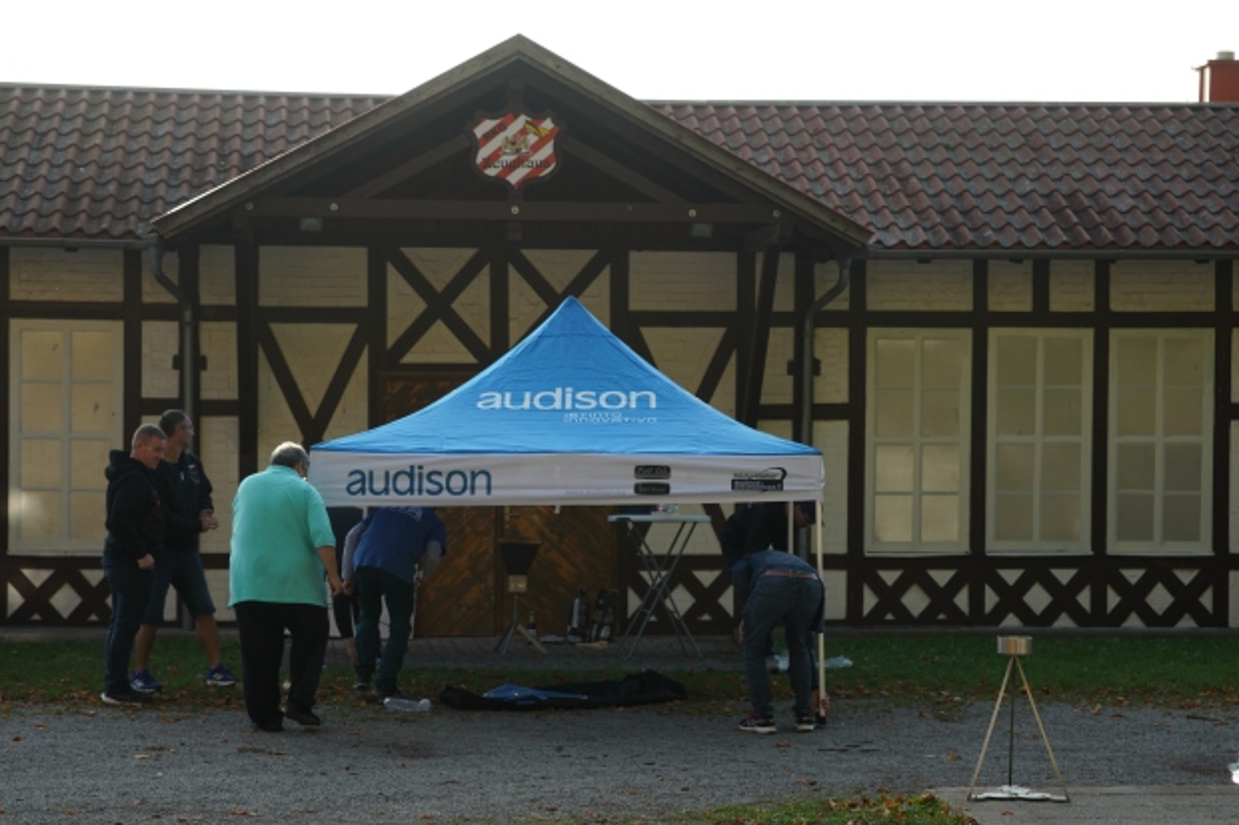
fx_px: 2718
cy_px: 461
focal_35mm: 79
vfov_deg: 17.3
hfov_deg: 25.7
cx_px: 576
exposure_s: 1/200
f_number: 4.5
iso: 100
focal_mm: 70
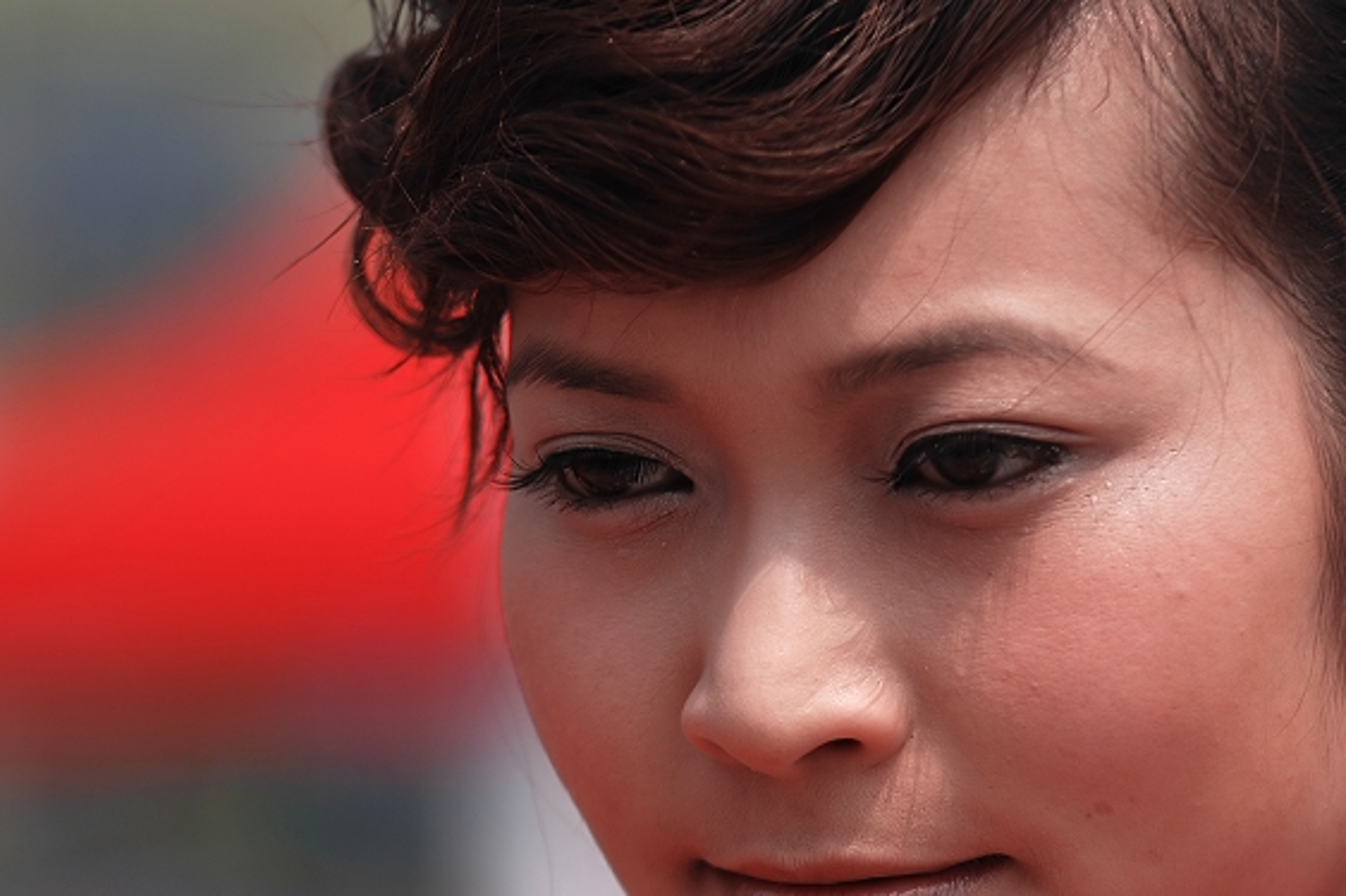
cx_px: 653
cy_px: 511
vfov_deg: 3.8
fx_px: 13455
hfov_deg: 5.7
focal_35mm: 360
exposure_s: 1/1000
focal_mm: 180
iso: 100
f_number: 4
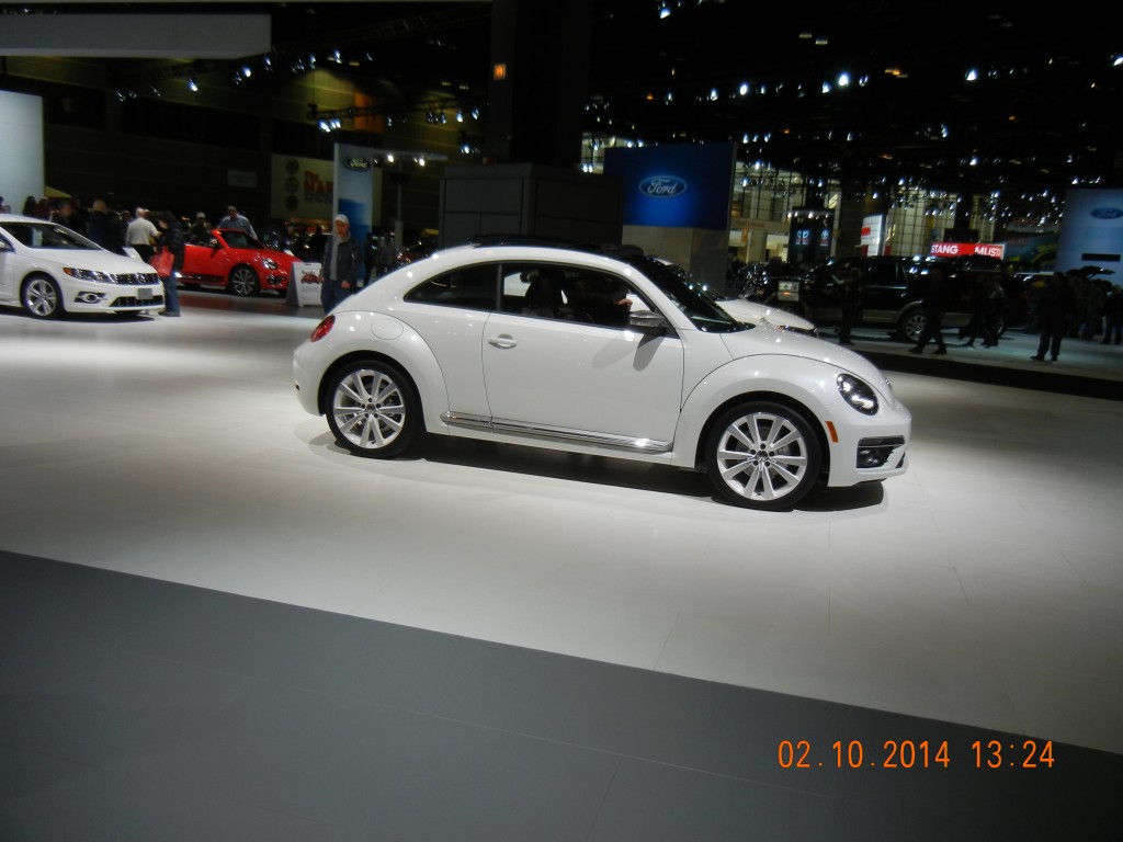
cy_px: 421
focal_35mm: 30
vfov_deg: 46.8
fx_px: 973
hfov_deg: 60.0
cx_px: 562
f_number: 3.5
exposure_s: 1/180
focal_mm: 5.4
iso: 160
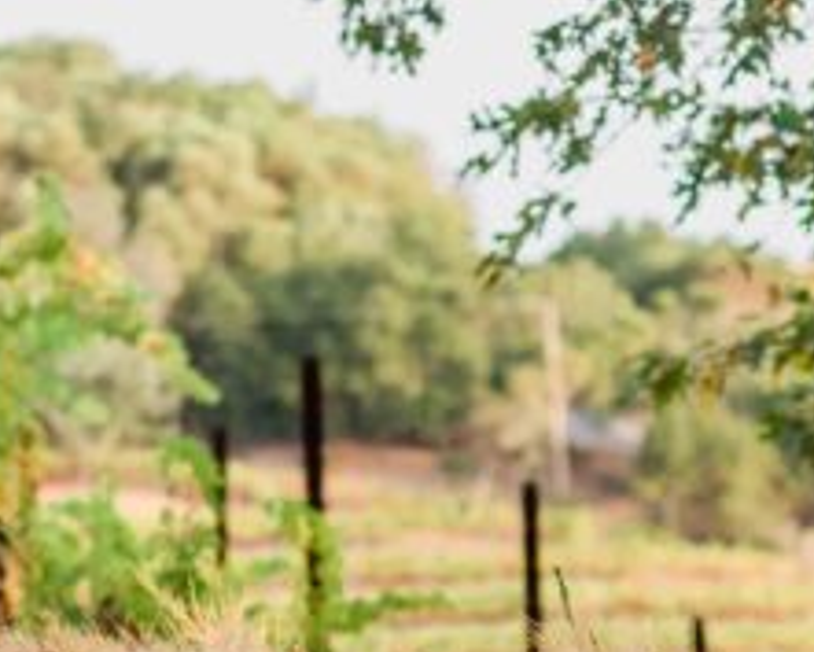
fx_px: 8894
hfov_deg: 5.2
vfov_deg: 4.2
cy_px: 76
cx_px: -158
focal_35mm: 369
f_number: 4
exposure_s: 1/750
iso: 400
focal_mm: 85
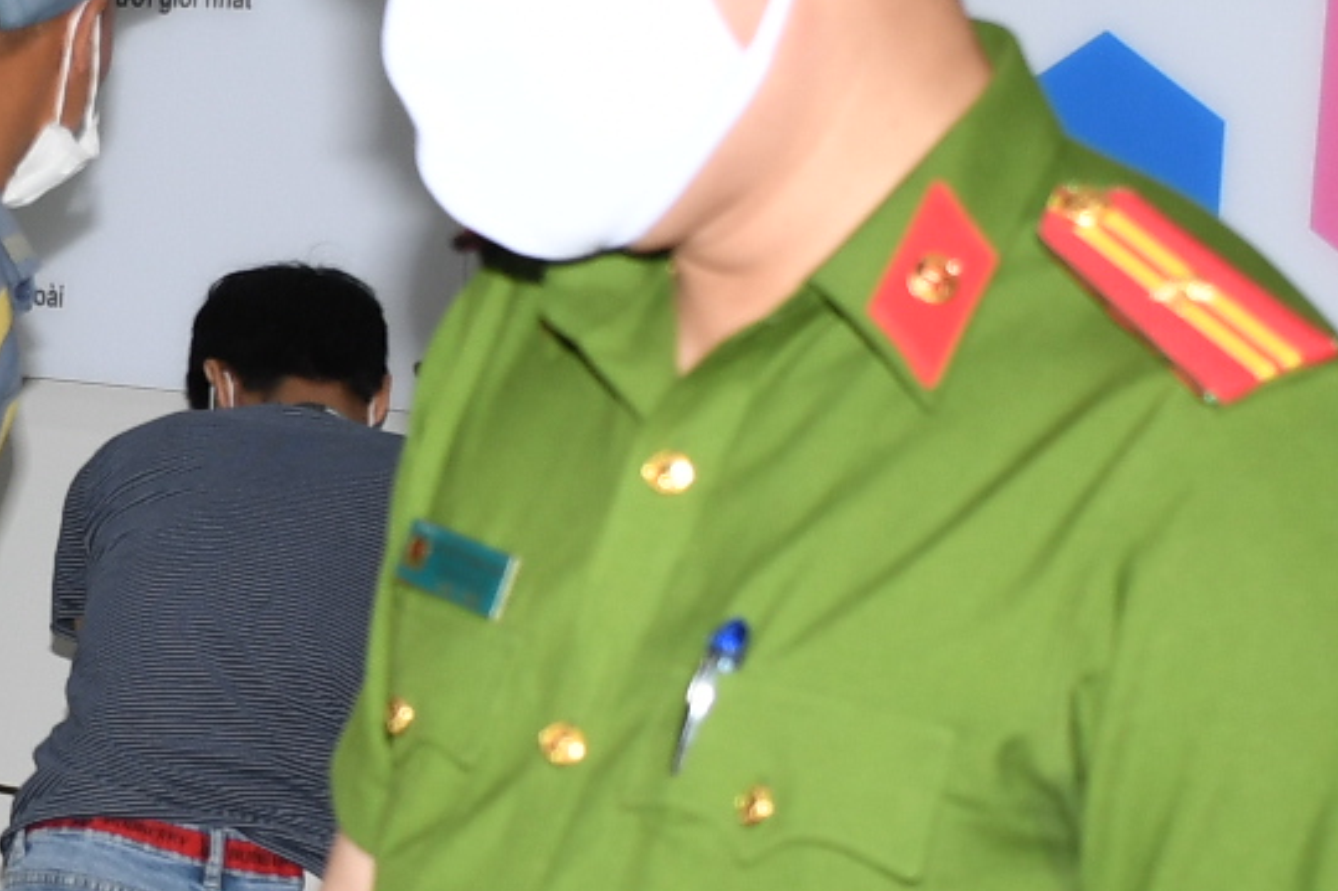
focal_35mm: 155
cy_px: 253
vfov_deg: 8.8
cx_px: 107
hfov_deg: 13.1
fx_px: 5759
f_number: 3.5
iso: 200
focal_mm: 20
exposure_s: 1/200
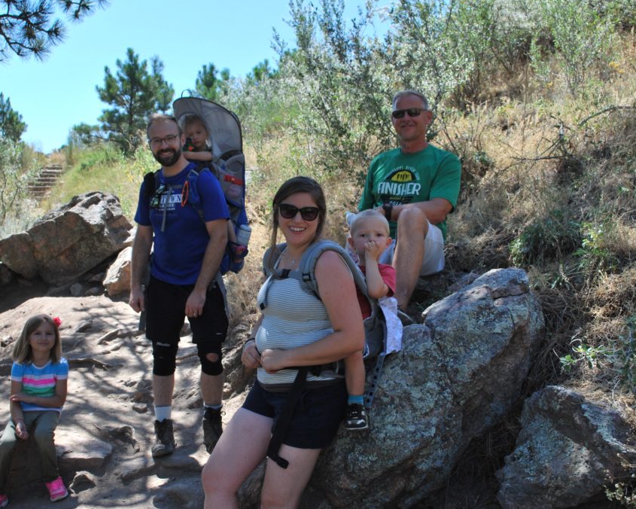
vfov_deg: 36.5
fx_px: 772
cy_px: 253
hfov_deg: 44.7
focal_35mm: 41
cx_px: 290
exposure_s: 1/160
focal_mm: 24
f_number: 6.3
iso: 100
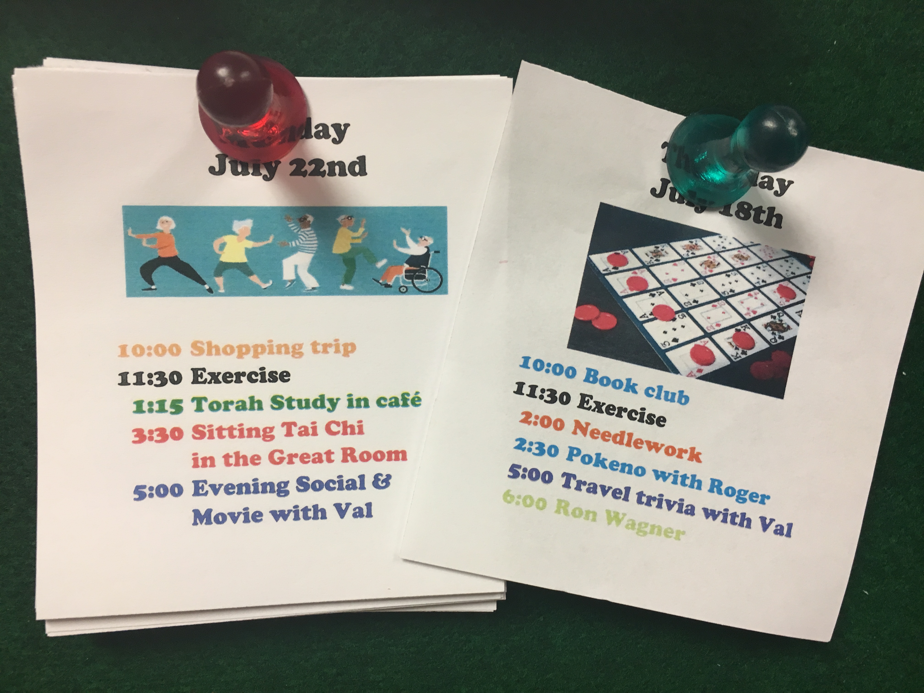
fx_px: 774
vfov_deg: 48.2
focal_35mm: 29
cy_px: 346
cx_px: 462
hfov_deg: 61.7
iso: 80
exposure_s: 1/30
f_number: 2.2
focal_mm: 4.15
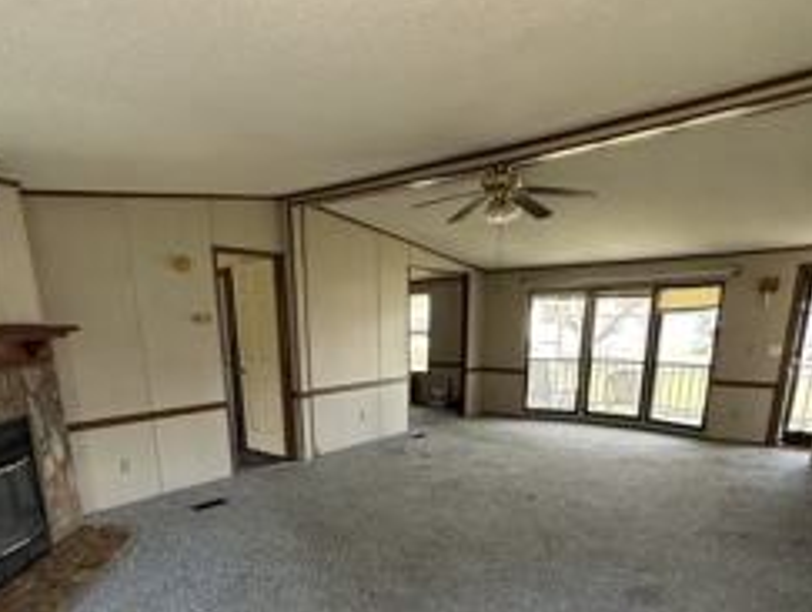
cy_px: 475
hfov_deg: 73.7
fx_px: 540
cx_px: 378
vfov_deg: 55.5
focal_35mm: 23
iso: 200
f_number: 2.2
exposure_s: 1/99
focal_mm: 2.22
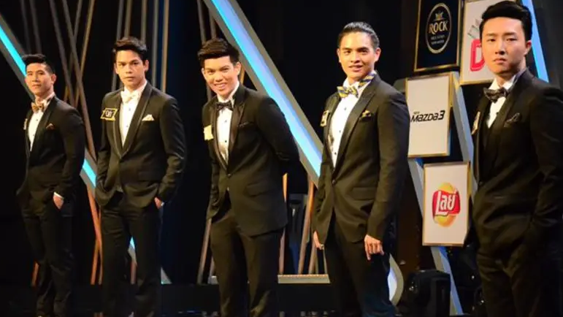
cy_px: 172
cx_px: 279
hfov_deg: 19.3
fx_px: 1657
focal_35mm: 111
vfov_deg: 10.9
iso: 6400
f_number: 5
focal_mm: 70
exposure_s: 1/640
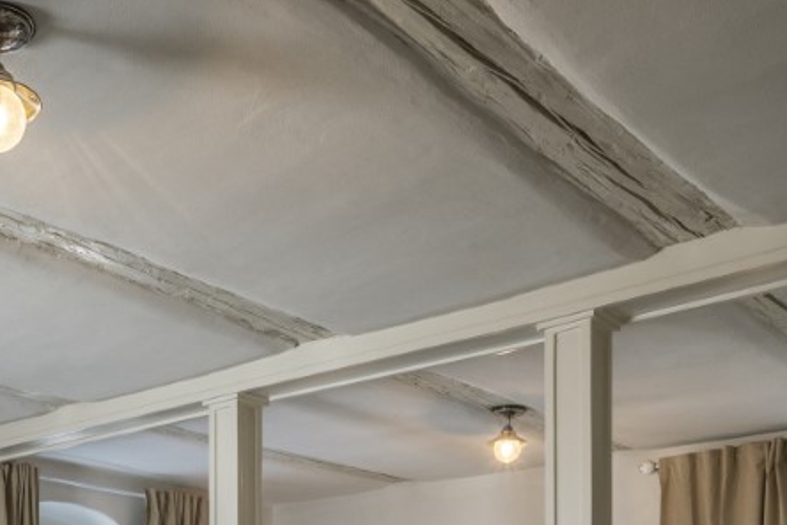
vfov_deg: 22.5
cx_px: 155
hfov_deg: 37.5
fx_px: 1115
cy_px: 750
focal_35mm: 51
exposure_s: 1/6
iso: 100
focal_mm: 14
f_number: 8
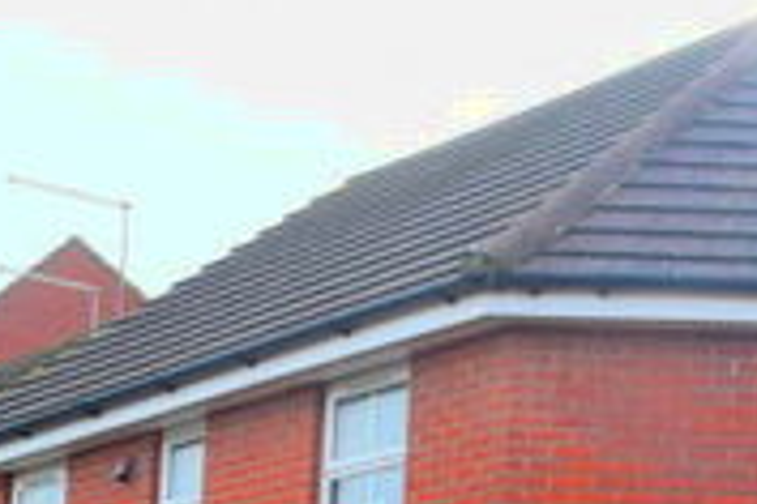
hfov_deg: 18.2
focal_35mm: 107
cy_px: 771
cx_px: 890
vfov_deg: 12.2
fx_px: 2250
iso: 280
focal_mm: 18
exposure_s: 1/250
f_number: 8
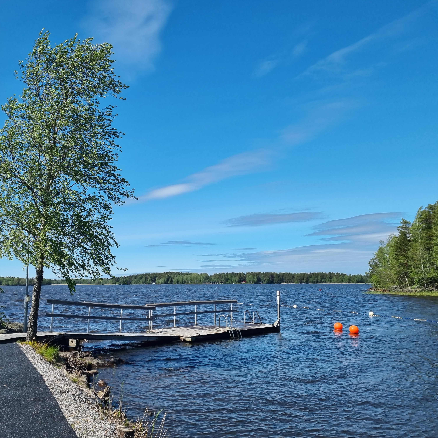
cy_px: 218
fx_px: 444
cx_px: 147
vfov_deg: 52.5
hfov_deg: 51.6
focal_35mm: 31
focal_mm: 5.4
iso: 50
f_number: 1.8
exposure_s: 1/3360
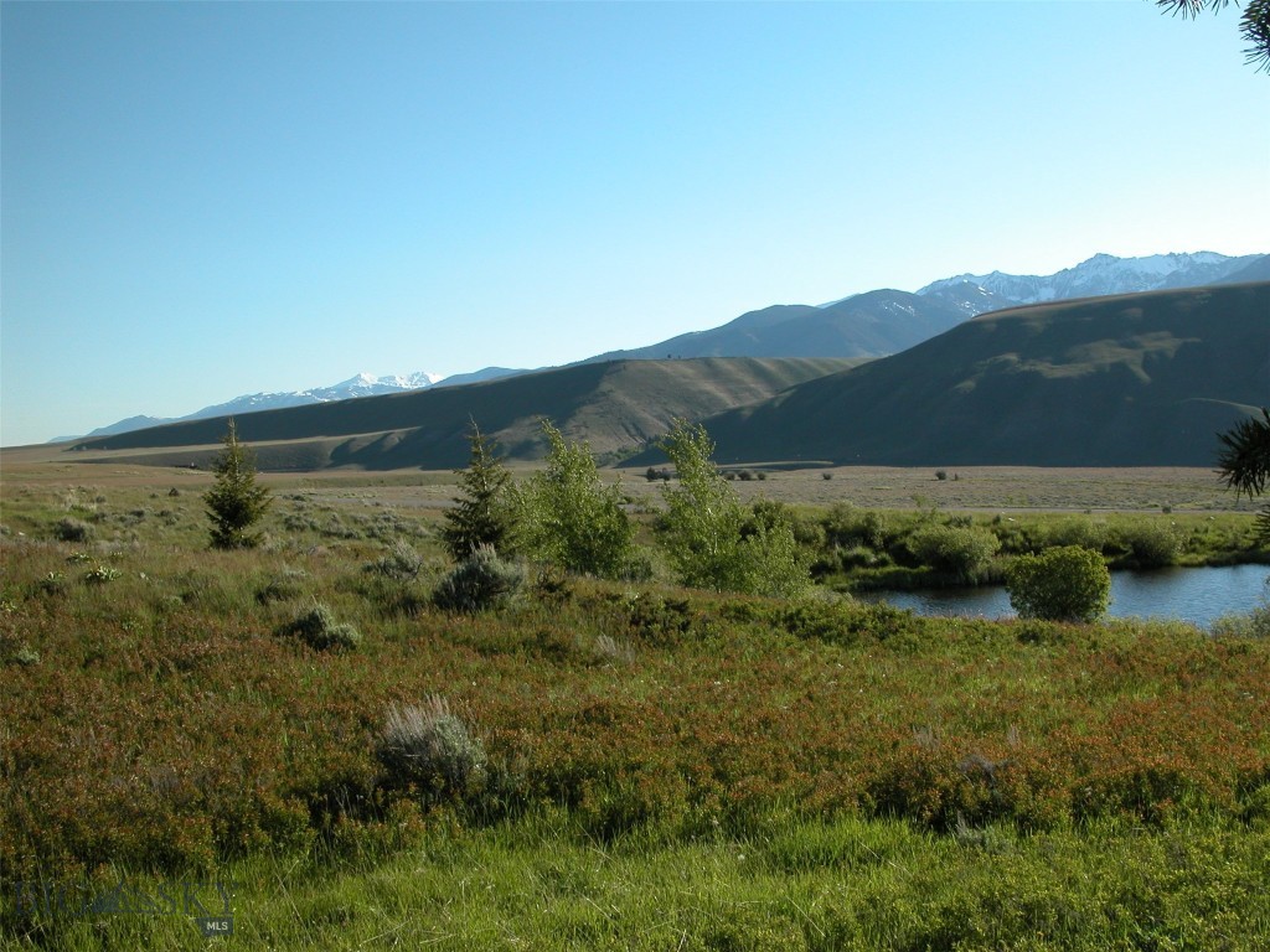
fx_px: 1247
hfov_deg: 54.0
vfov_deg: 41.8
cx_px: 635
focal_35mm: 34
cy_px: 476
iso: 100
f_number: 6.3
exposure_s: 1/261
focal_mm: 8.9
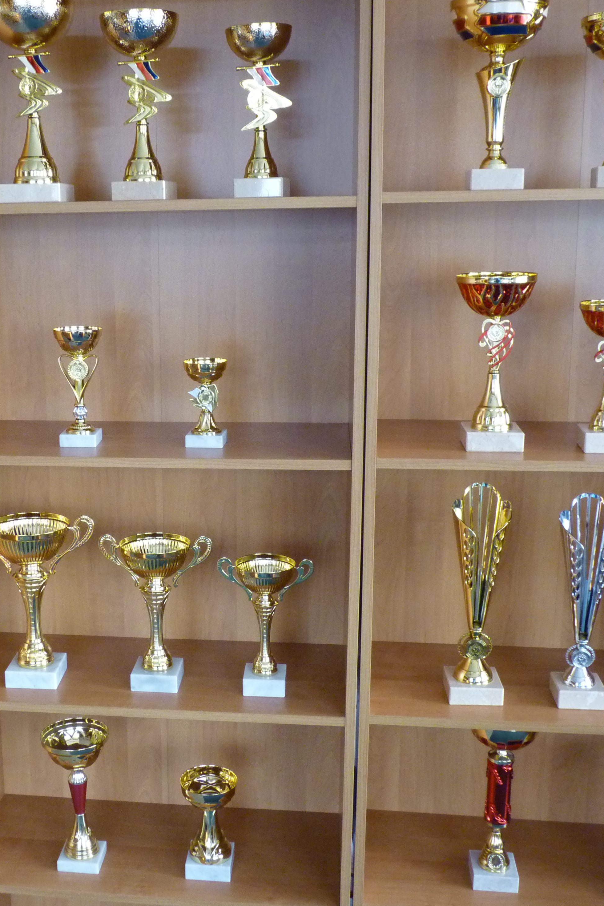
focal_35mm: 41
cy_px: 446
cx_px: 184
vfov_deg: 47.4
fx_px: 1032
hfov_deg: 32.3
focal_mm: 5.2
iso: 400
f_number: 3
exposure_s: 1/20
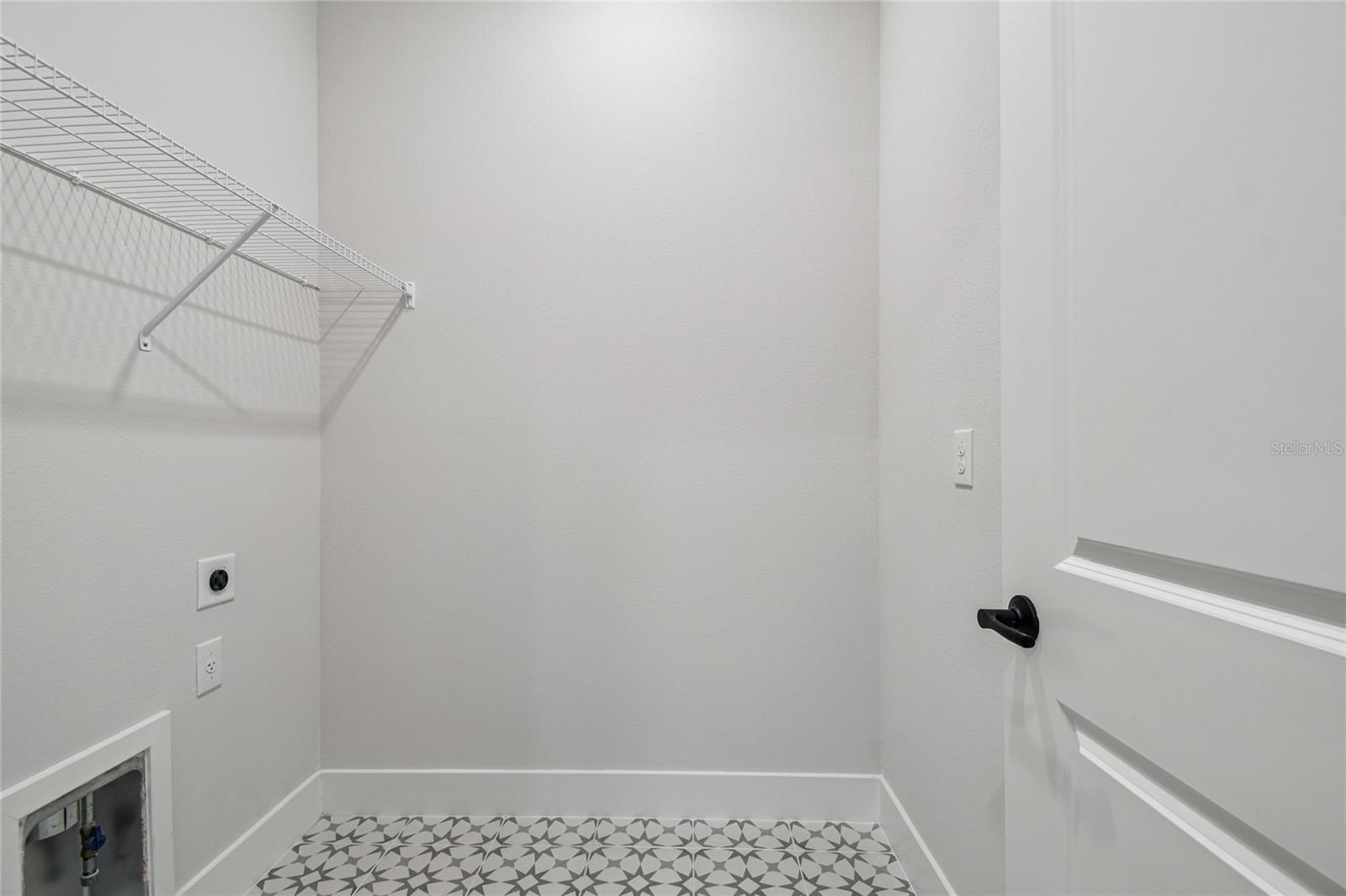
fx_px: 561
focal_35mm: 15
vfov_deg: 77.3
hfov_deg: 100.4
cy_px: 448
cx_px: 673
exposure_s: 1/6
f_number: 7.1
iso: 100
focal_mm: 10
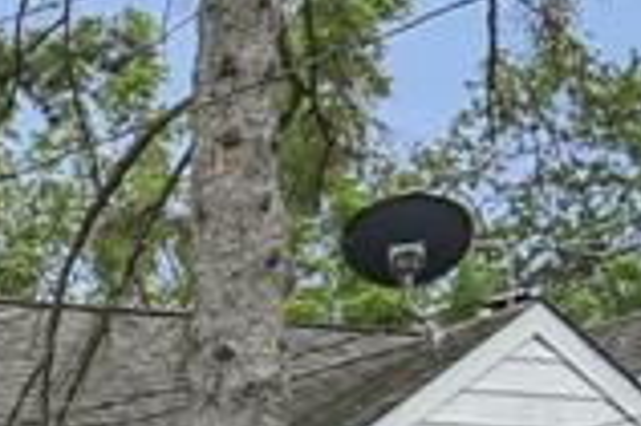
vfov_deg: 6.6
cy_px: 519
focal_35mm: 207
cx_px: -1294
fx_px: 3682
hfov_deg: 8.4
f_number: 5.6
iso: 400
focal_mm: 32
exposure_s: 1/320
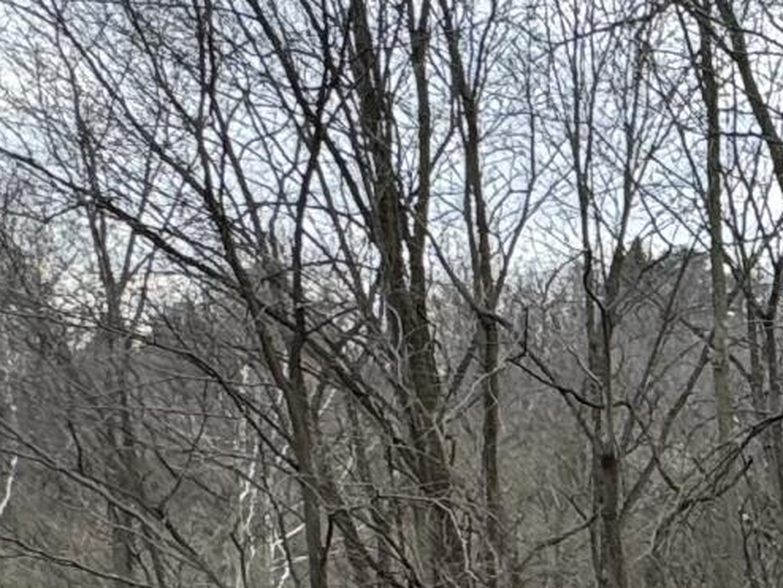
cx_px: 1393
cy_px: 745
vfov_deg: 16.5
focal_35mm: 85
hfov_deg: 18.3
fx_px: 1924
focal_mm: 2.22
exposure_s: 1/195
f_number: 2.2
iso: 40
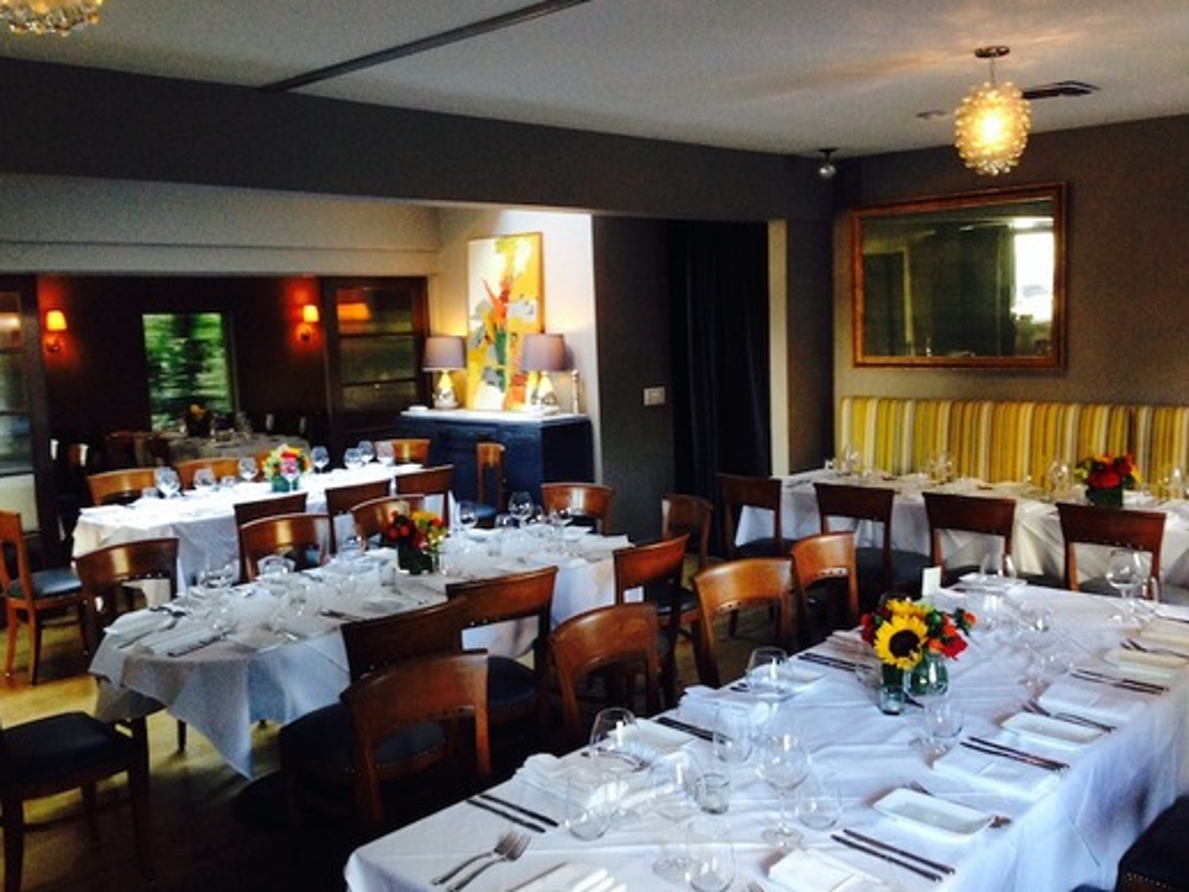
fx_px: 1168
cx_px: 590
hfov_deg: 53.9
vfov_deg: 41.8
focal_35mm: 34
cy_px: 448
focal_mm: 4.12
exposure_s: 1/20
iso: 250
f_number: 2.4
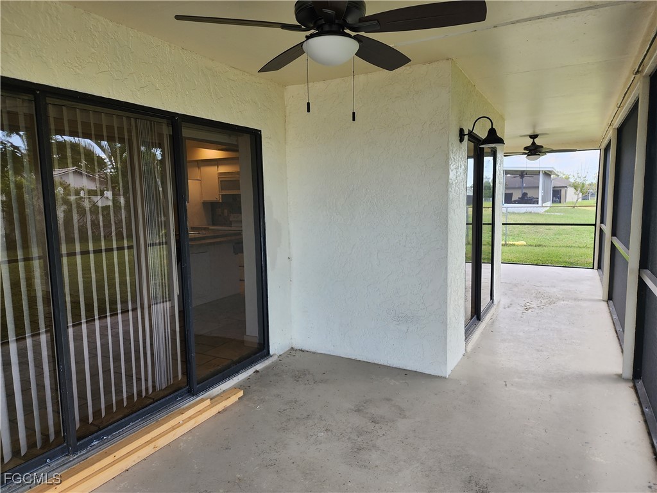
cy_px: 246
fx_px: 437
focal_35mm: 23
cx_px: 328
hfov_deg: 73.9
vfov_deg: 58.9
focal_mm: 6.4
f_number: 1.8
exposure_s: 1/180
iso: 64
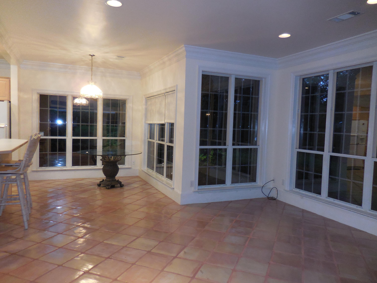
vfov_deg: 54.9
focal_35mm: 25
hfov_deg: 69.4
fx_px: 272
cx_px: 188
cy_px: 142
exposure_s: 1/25
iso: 280
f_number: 3.3
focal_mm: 4.5
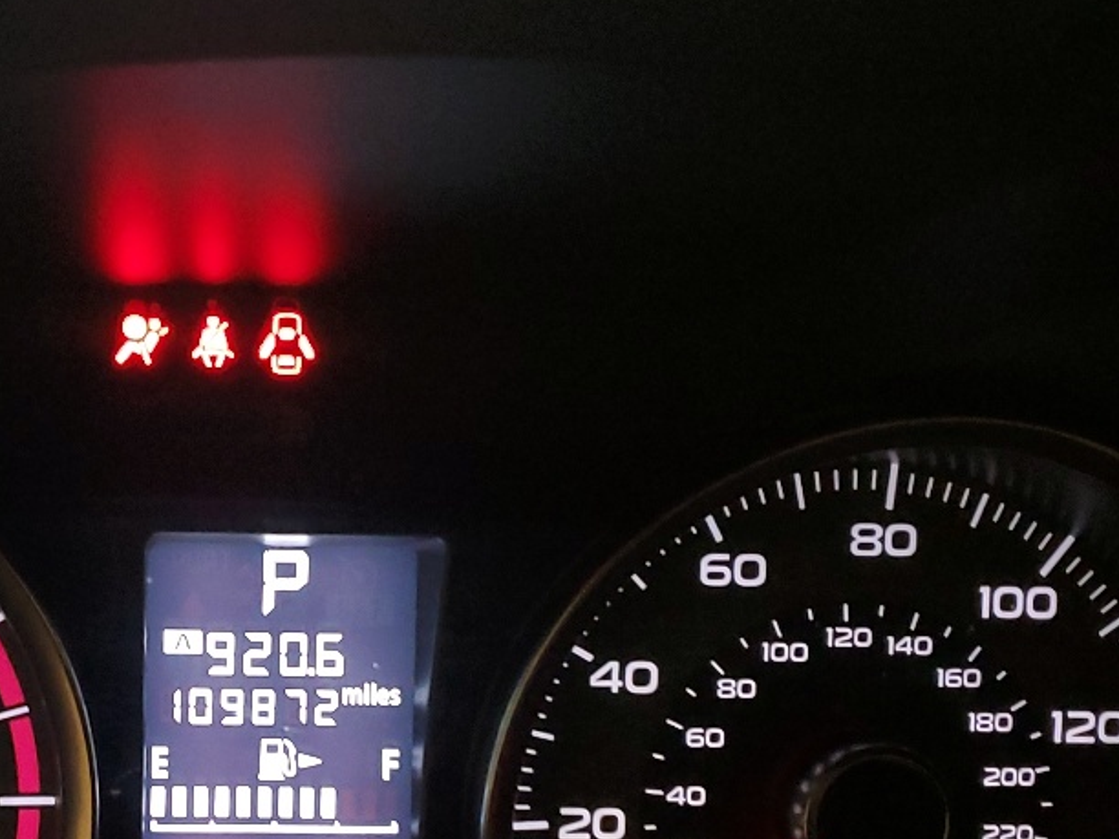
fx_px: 2198
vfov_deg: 21.2
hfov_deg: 28.0
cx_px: 219
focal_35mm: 68
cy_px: 749
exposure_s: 1/60.2
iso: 241
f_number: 1.5
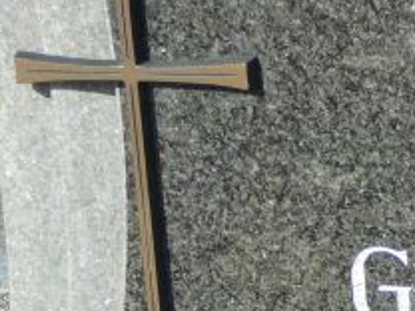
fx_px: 3213
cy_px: 419
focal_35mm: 268
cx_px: 525
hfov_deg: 7.3
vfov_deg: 5.5
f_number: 3.8
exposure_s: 1/500
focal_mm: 13
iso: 80
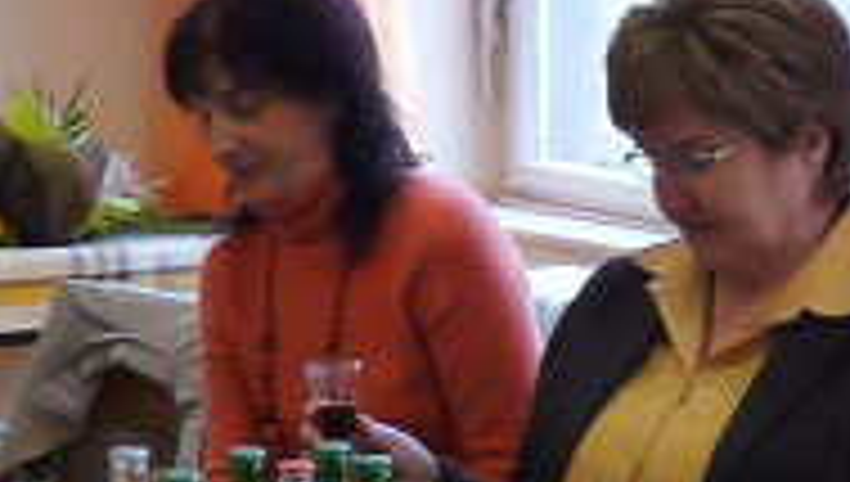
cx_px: 427
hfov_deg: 11.7
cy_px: 54
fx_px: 4154
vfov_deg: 6.6
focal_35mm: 184
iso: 160
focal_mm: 5
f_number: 2.8
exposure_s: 1/30
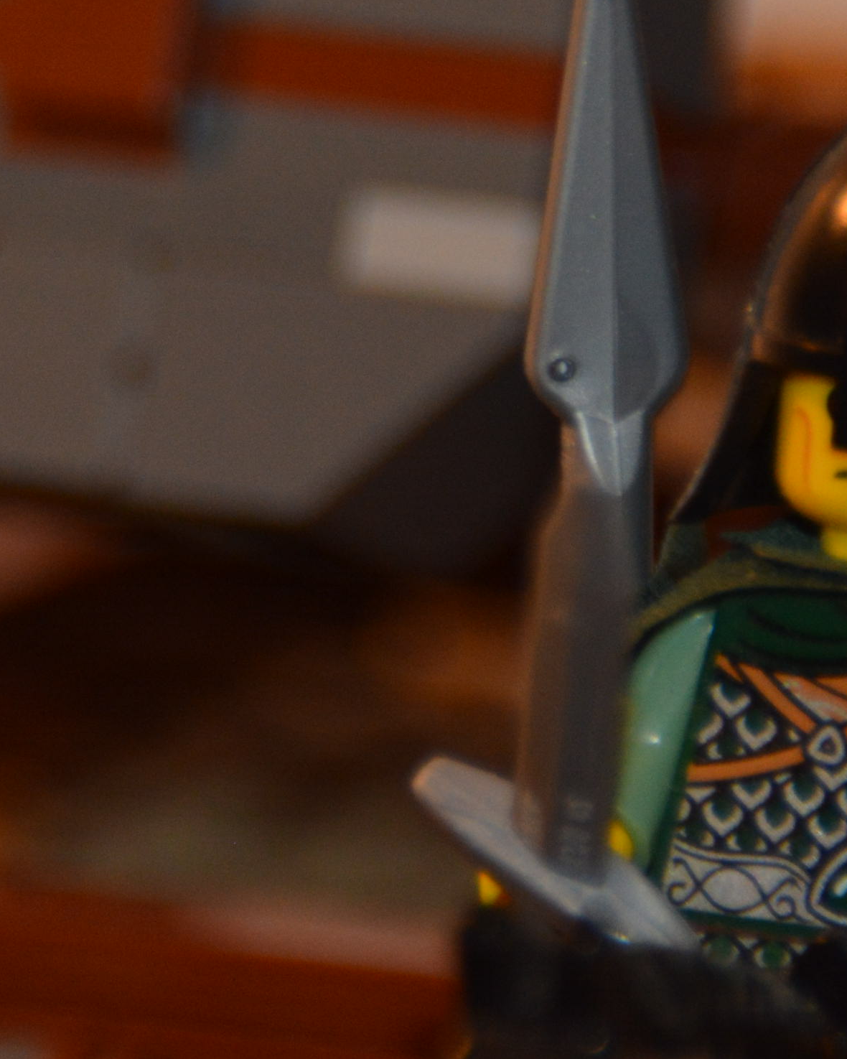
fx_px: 20180
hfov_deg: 2.4
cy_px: 121
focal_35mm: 644
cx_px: 254
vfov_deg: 3.0
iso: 720
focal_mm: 150
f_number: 6.3
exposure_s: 1/60
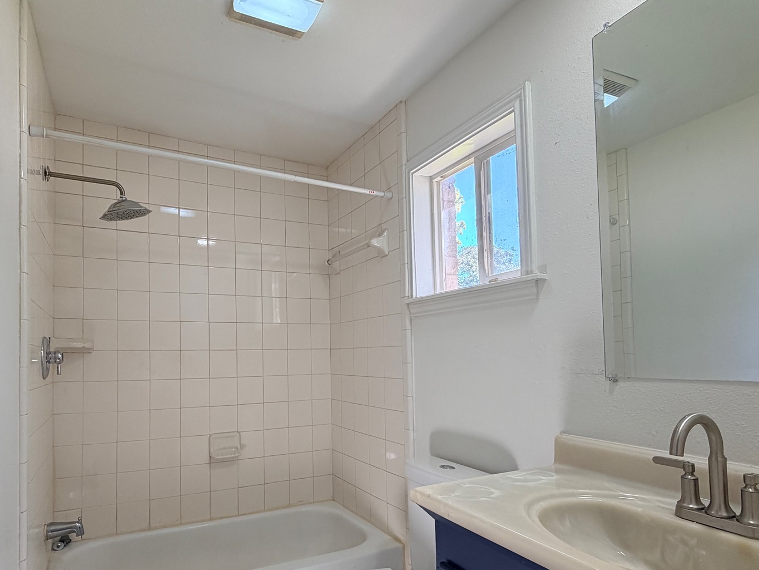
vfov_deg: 62.9
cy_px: 343
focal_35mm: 21
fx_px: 460
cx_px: 316
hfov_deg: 78.4
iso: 100
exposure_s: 1/120
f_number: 2.2
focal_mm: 2.22
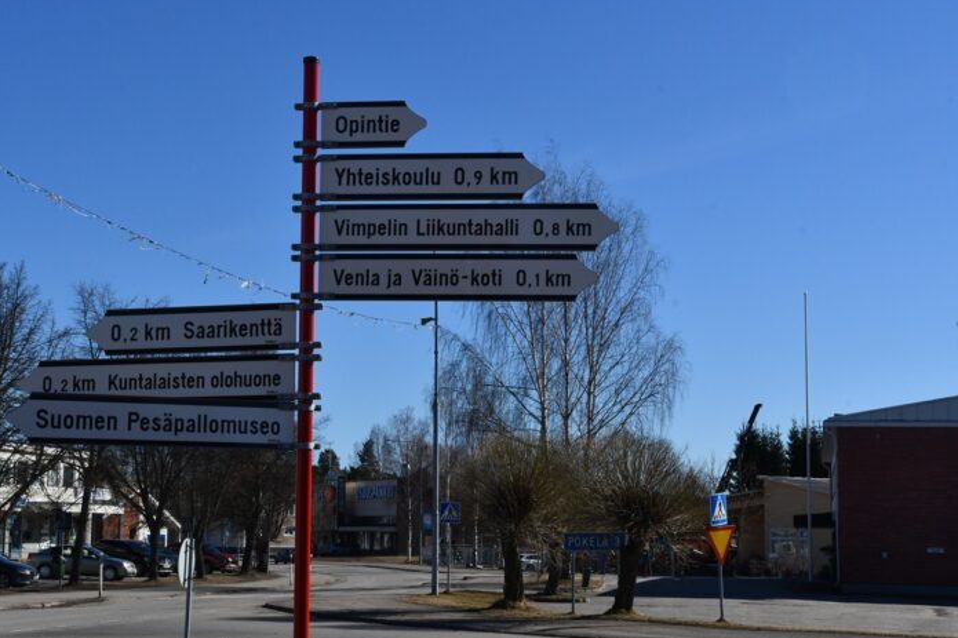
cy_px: 339
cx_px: 440
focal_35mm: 63
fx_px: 1676
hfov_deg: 31.9
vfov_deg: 21.6
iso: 640
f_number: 16
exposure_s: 1/1000
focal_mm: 38
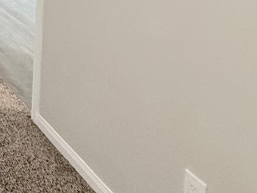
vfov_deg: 20.2
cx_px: -218
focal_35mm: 62
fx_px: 461
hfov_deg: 20.6
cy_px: -101
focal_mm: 2.22
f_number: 2.2
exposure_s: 1/60
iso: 320
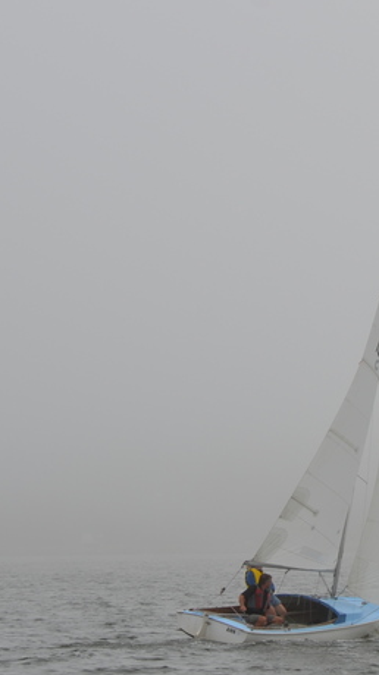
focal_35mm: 192
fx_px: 3441
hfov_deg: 6.3
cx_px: 417
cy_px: 260
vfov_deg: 11.2
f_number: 9
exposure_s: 1/320
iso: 100
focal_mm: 55
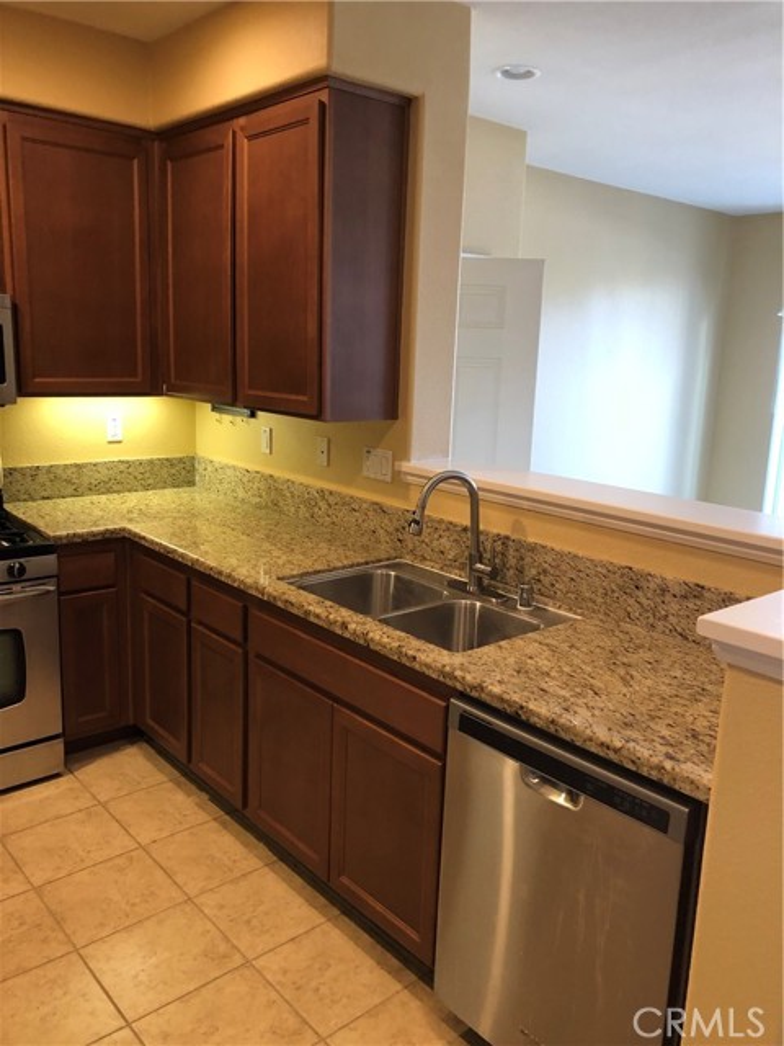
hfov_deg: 49.7
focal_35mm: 28
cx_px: 392
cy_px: 523
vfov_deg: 63.4
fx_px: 846
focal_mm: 3.99
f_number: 1.8
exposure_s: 1/15
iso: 64
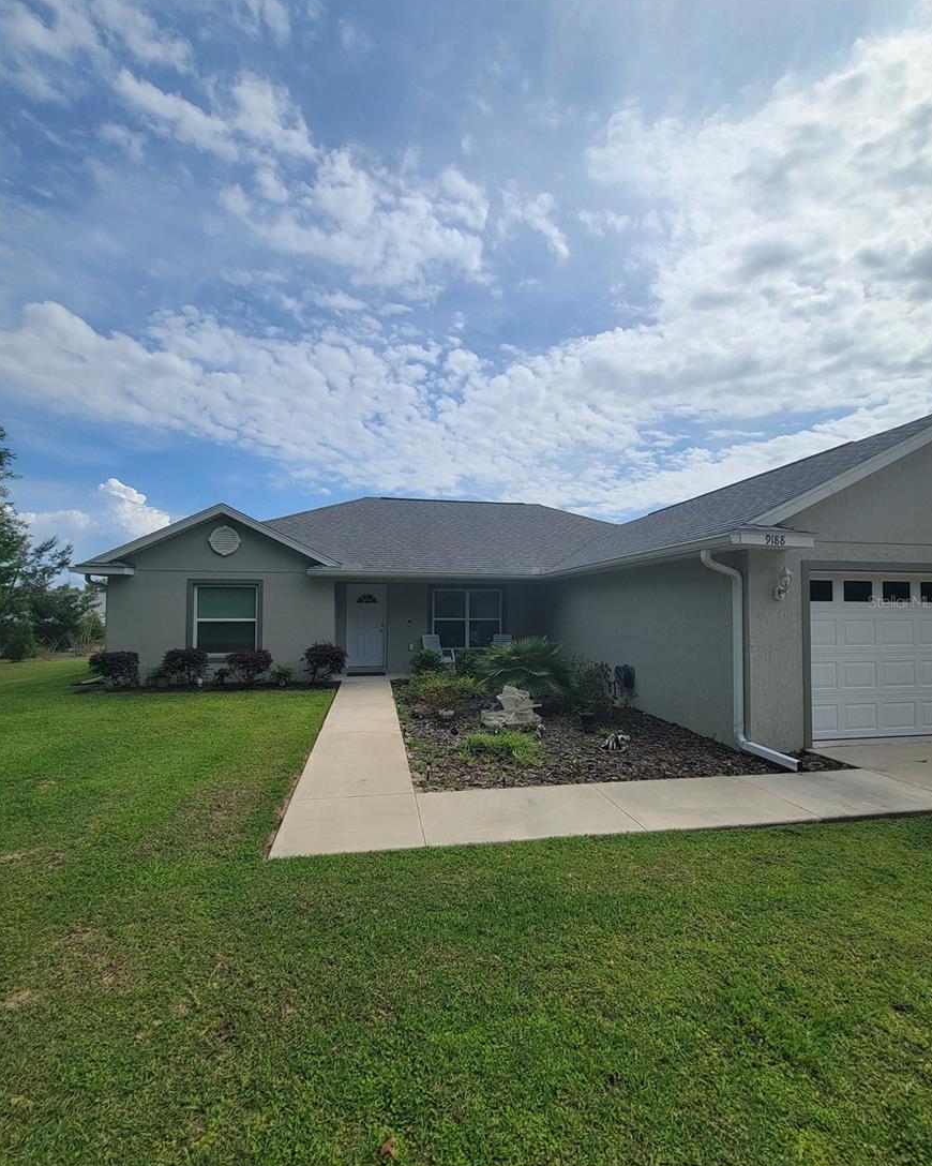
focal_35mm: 14
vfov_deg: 100.7
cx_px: 462
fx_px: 483
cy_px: 601
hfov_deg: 88.0
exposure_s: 1/3291
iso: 50
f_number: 2.2
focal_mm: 2.2
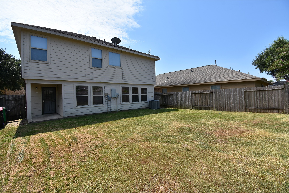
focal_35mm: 15
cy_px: 96
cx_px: 144
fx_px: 120
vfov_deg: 77.4
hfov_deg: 100.4
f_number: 8
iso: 160
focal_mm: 10
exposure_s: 1/500
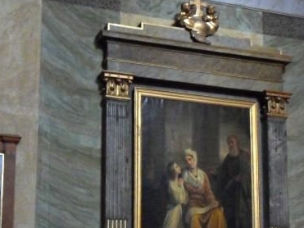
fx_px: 852
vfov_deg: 15.2
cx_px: 175
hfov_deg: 20.2
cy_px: 171
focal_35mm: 97
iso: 800
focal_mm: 7.9
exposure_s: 1/10
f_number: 4.2
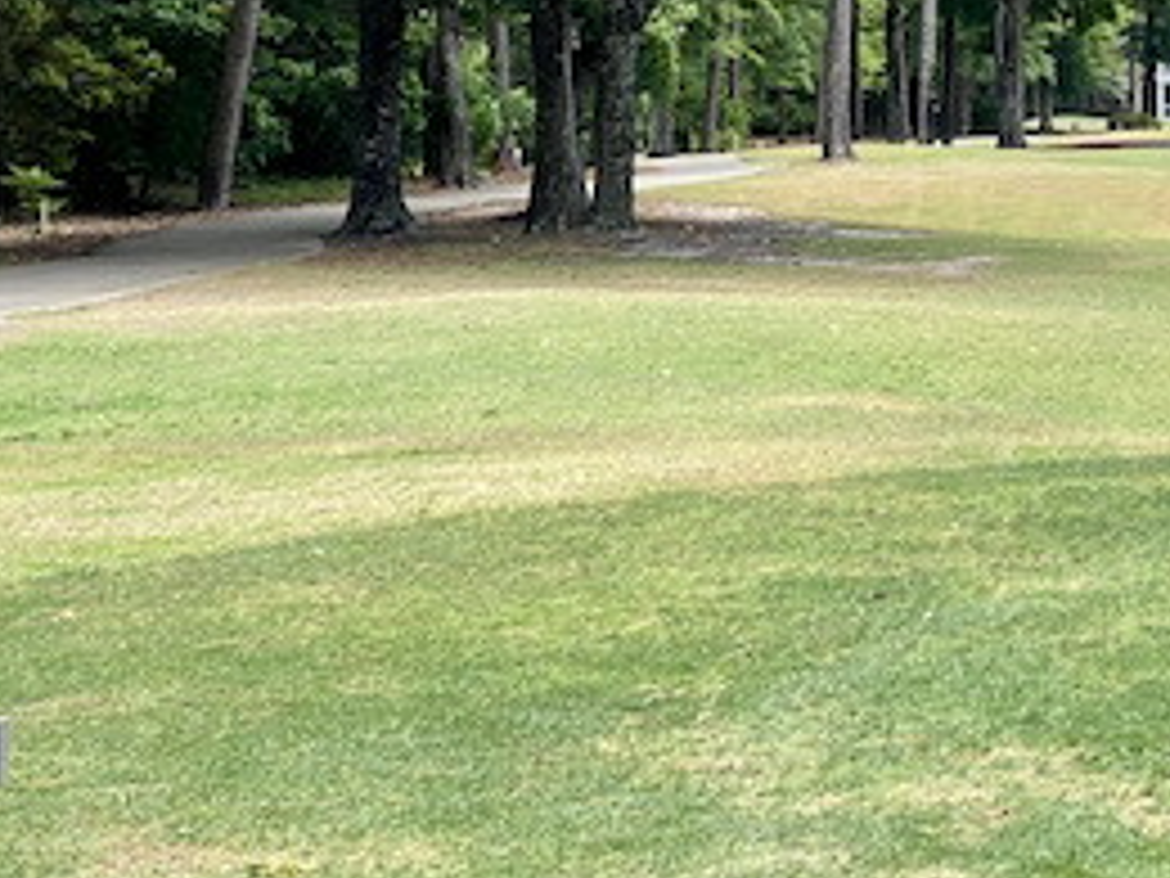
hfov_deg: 15.0
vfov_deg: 11.4
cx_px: 1323
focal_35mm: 128
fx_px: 4326
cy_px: -131
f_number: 2
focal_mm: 6
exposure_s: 1/978
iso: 20
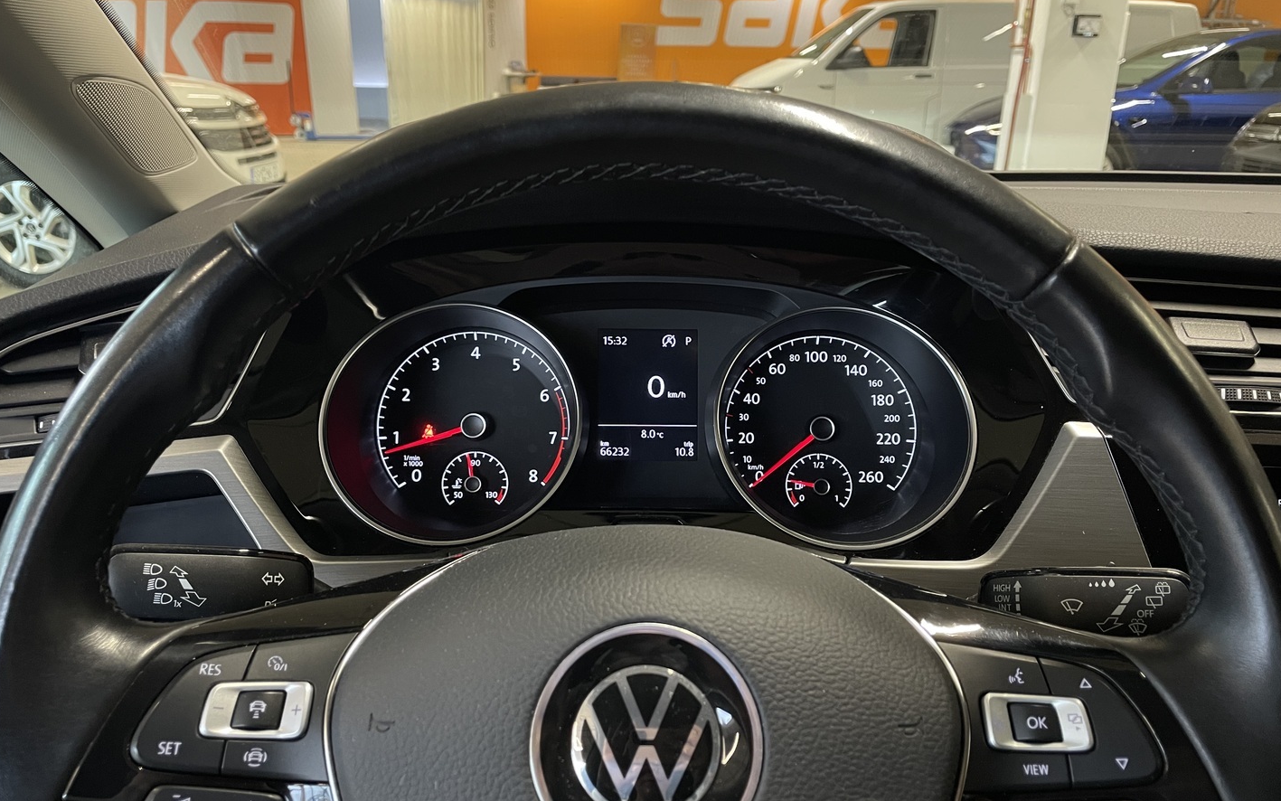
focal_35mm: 28
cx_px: 632
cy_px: 415
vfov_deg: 44.5
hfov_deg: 66.5
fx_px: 978
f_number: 1.6
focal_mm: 4.2
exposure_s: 1/49
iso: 320
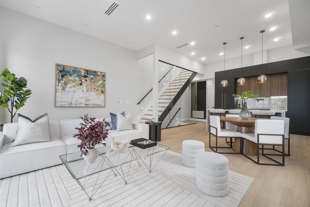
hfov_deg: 100.4
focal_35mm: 15
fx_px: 129
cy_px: 104
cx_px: 155
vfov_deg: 77.3
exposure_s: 1/60
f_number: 6.7
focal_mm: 10
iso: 100
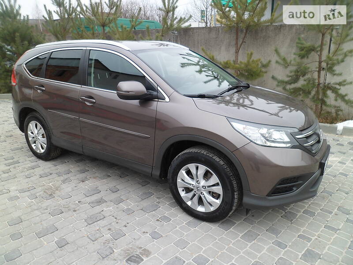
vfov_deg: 53.1
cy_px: 132
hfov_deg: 67.3
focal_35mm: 26
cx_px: 176
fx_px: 265
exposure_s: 1/45
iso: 80
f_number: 3.3
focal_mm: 4.9
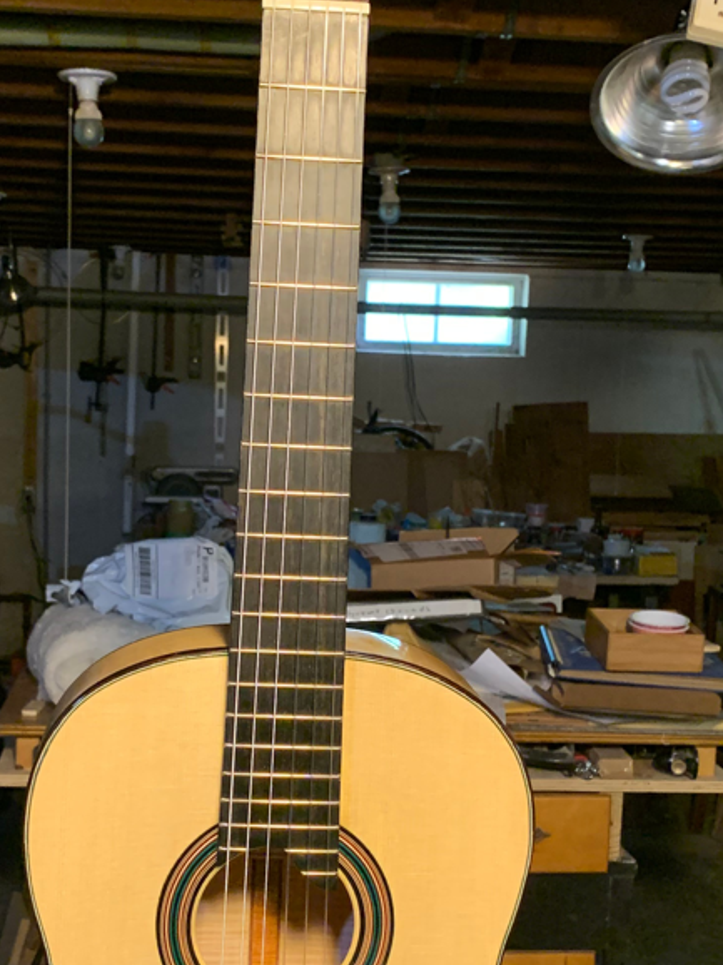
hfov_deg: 27.0
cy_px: 563
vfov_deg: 35.5
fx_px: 1505
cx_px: 289
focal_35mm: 54
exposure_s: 1/60
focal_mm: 4.25
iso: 400
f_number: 1.8
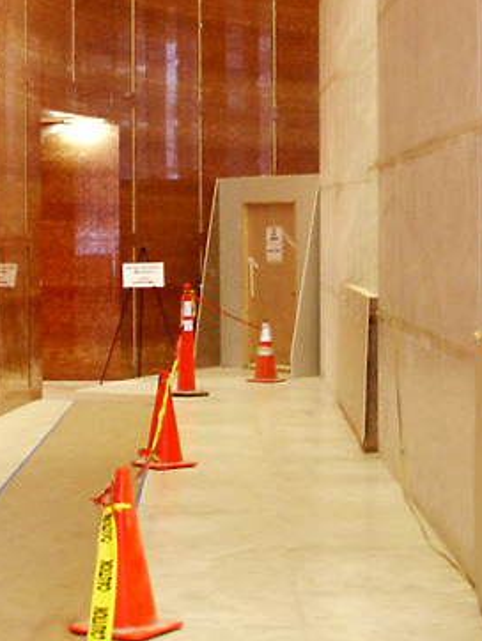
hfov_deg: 16.9
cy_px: -89
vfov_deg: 21.2
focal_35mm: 87
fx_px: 1613
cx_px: 137
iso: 200
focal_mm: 7.18
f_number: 3
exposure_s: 1/6
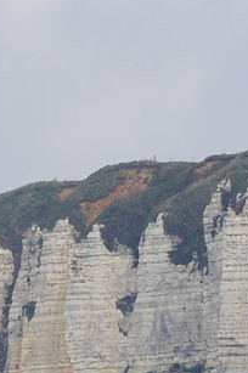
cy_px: 500
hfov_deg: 0.9
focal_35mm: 1569
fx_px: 16248
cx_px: 936
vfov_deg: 1.3
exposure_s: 1/200
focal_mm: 200
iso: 200
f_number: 9
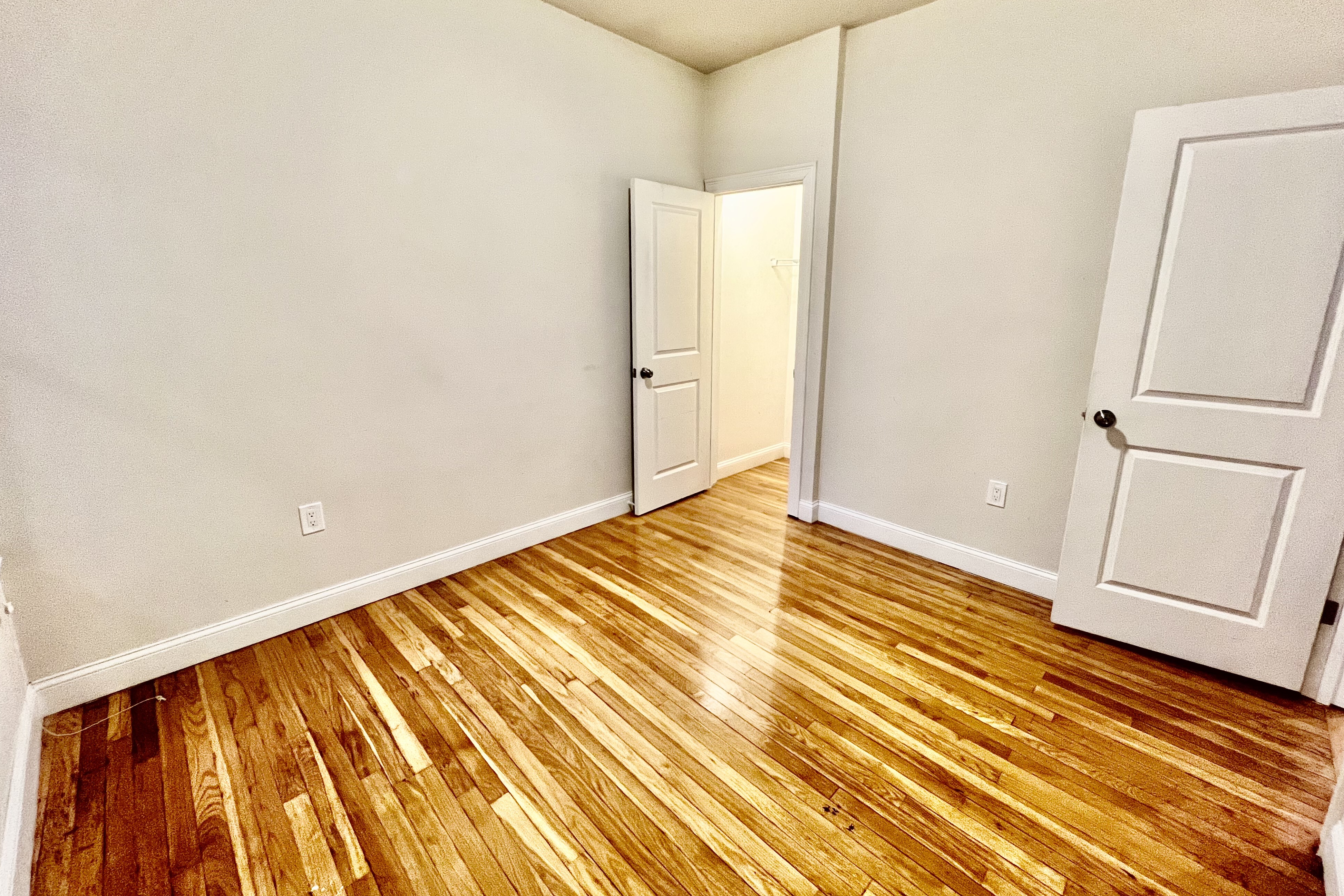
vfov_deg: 81.0
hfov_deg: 104.2
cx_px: 686
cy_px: 408
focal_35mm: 14
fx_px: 523
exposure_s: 1/60
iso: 320
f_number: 1.8
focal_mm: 1.57
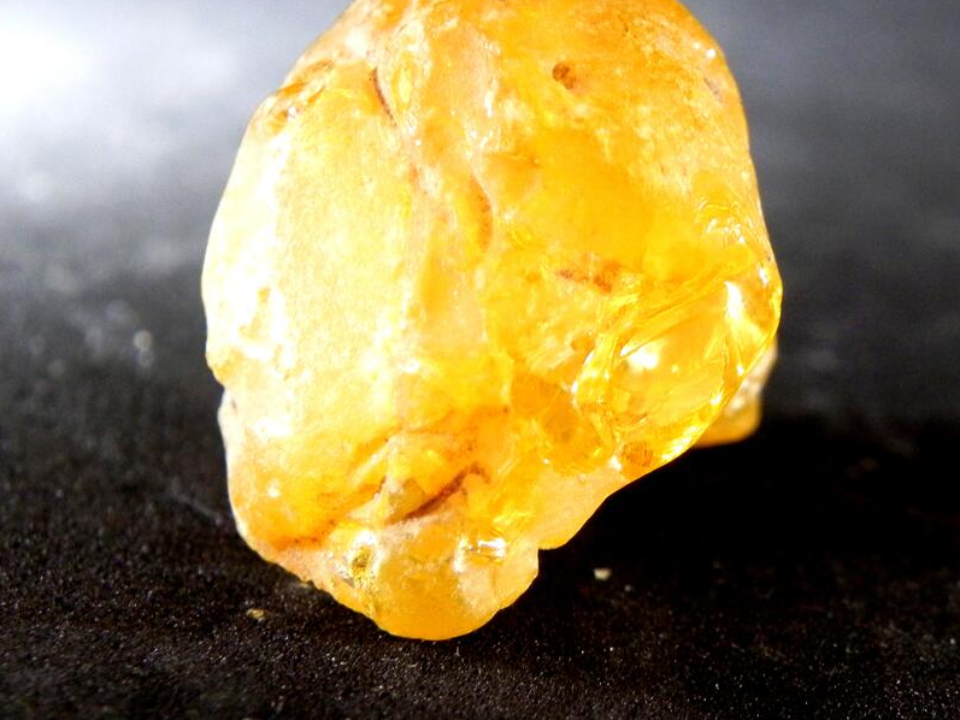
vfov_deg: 16.2
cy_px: 402
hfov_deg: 21.5
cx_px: 537
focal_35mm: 91
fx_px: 2524
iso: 400
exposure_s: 1/17
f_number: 3.5
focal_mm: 10.3
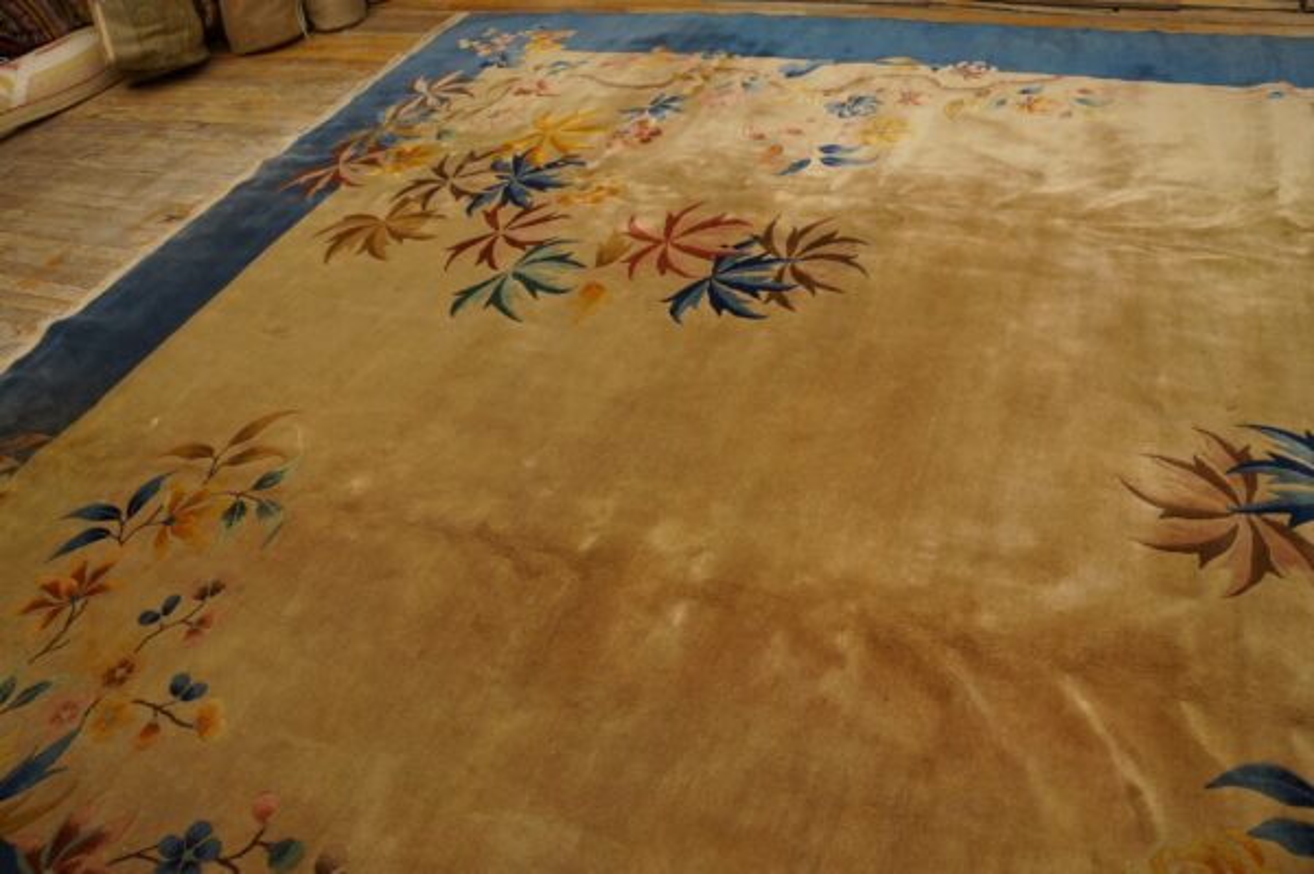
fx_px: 985
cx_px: 657
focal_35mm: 27
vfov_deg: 47.9
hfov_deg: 67.4
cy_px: 437
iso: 500
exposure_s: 1/60
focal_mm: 18
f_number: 4
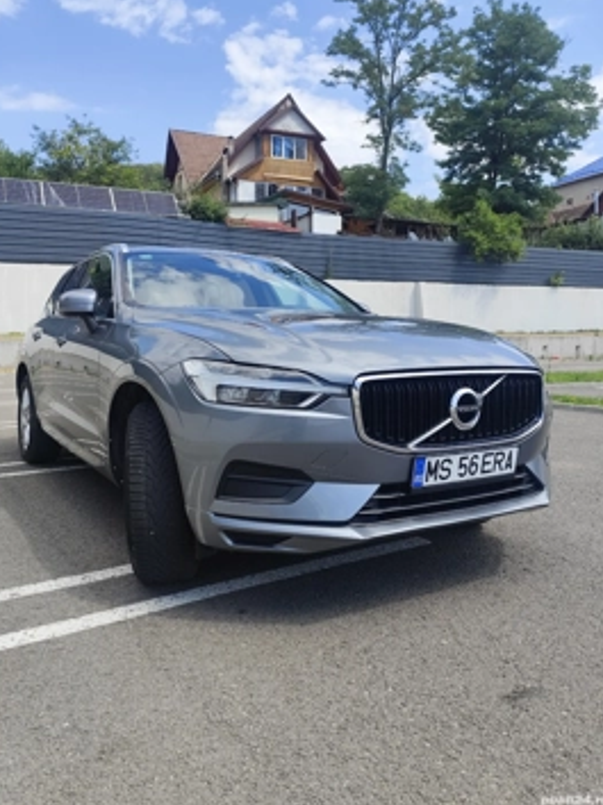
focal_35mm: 26
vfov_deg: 67.1
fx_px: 605
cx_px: 271
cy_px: 355
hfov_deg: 52.9
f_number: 1.65
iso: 50
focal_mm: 6.19
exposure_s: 1/764
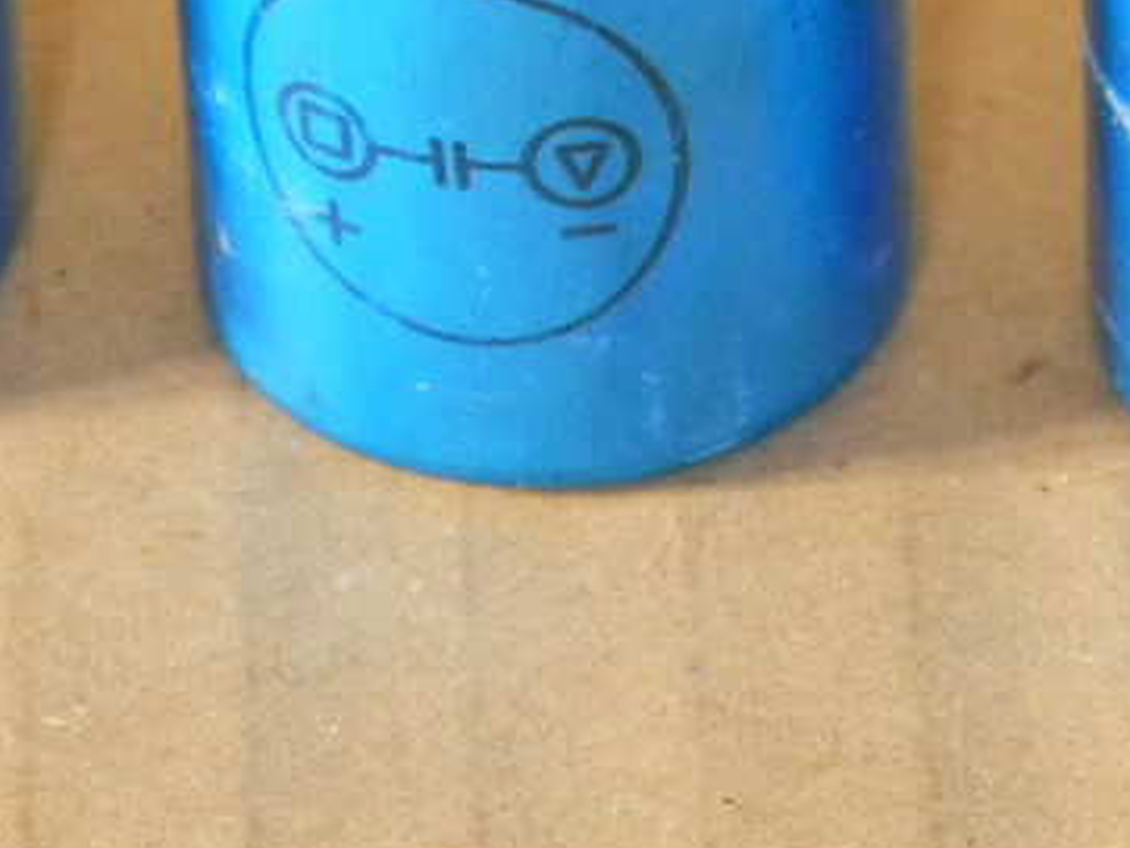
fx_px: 13029
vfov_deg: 3.7
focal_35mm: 399
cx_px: 509
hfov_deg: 5.0
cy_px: -185
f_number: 5
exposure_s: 1/30
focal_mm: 28.9
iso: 800
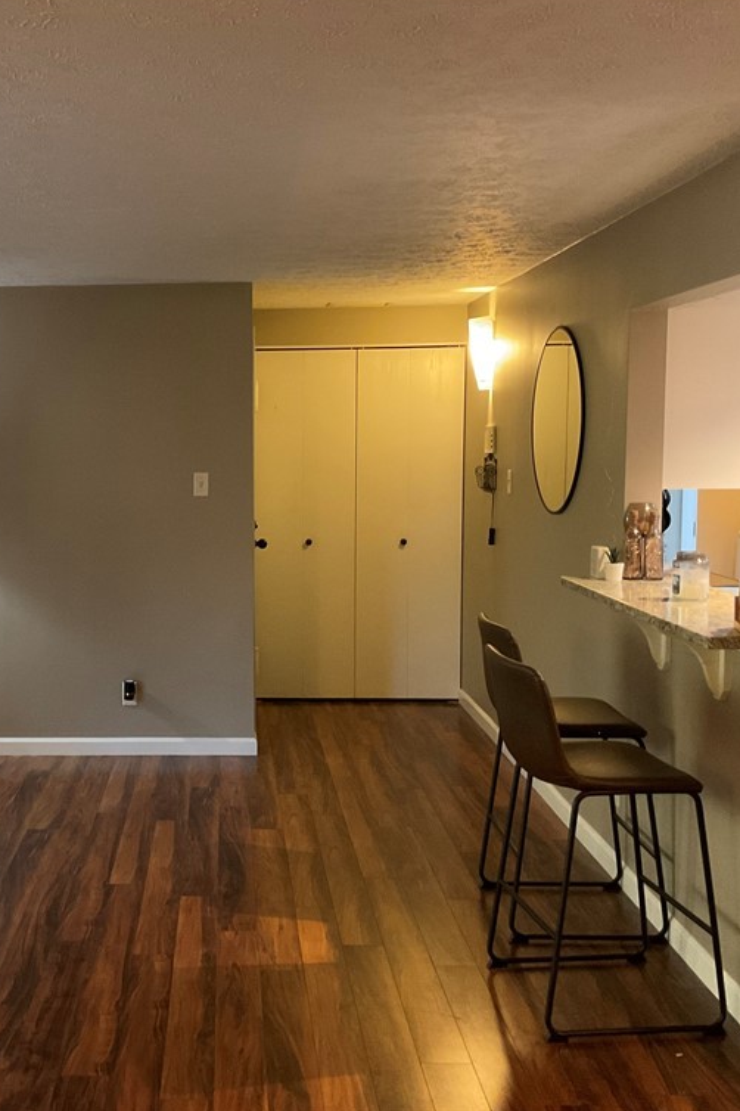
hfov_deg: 31.9
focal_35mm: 41
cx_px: 167
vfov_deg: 47.4
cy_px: 550
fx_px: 1264
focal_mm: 3
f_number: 1.8
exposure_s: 1/40
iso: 250
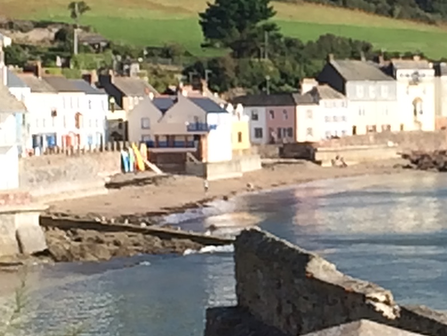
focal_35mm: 121
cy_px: 189
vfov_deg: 12.3
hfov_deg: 16.0
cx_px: 444
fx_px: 1563
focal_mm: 4.15
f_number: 2.2
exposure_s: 1/1597
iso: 32
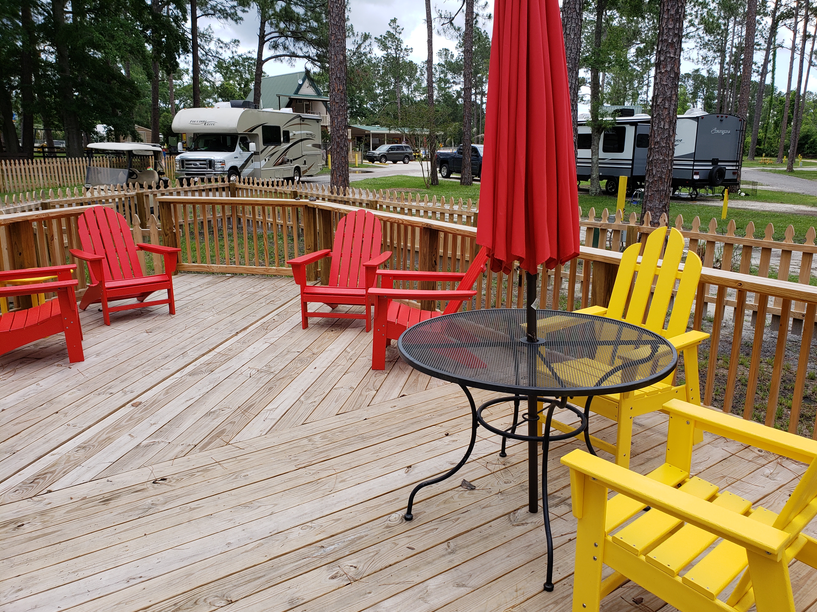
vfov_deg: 51.3
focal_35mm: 27
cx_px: 424
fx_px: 637
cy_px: 316
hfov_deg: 65.3
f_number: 2.4
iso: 50
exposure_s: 1/715
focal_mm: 4.3
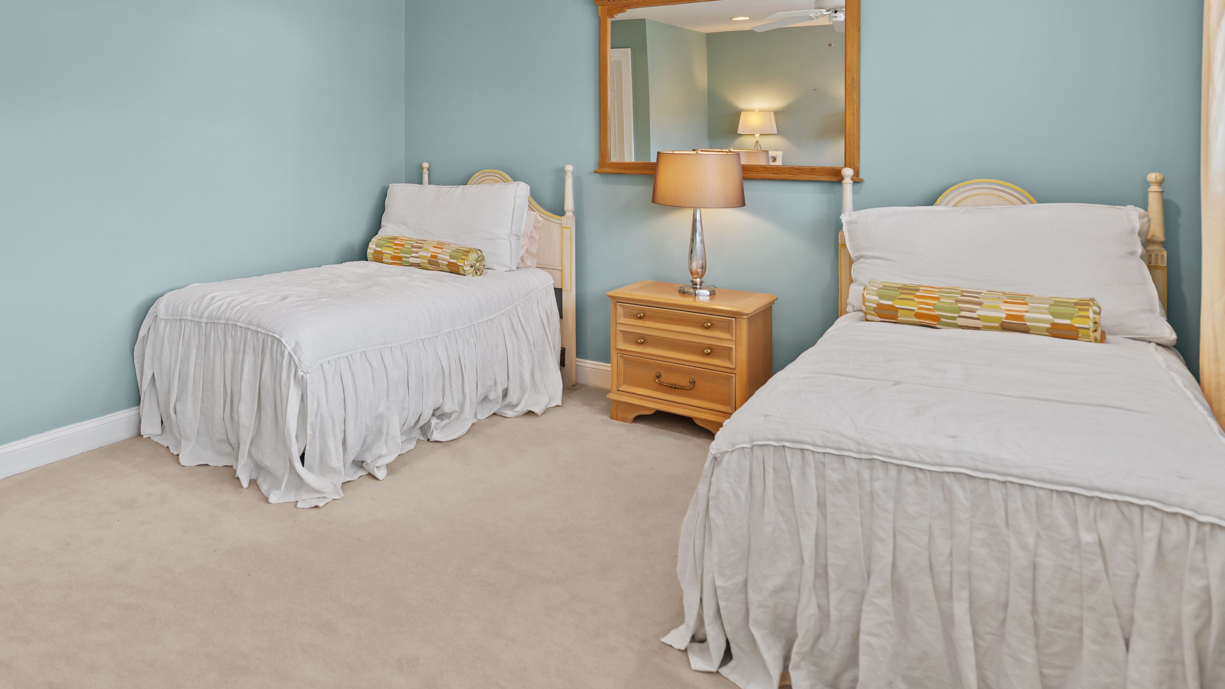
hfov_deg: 71.0
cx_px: 370
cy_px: 130
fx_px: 812
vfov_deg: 43.6
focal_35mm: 25
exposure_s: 1/15
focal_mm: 16
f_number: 4
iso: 500
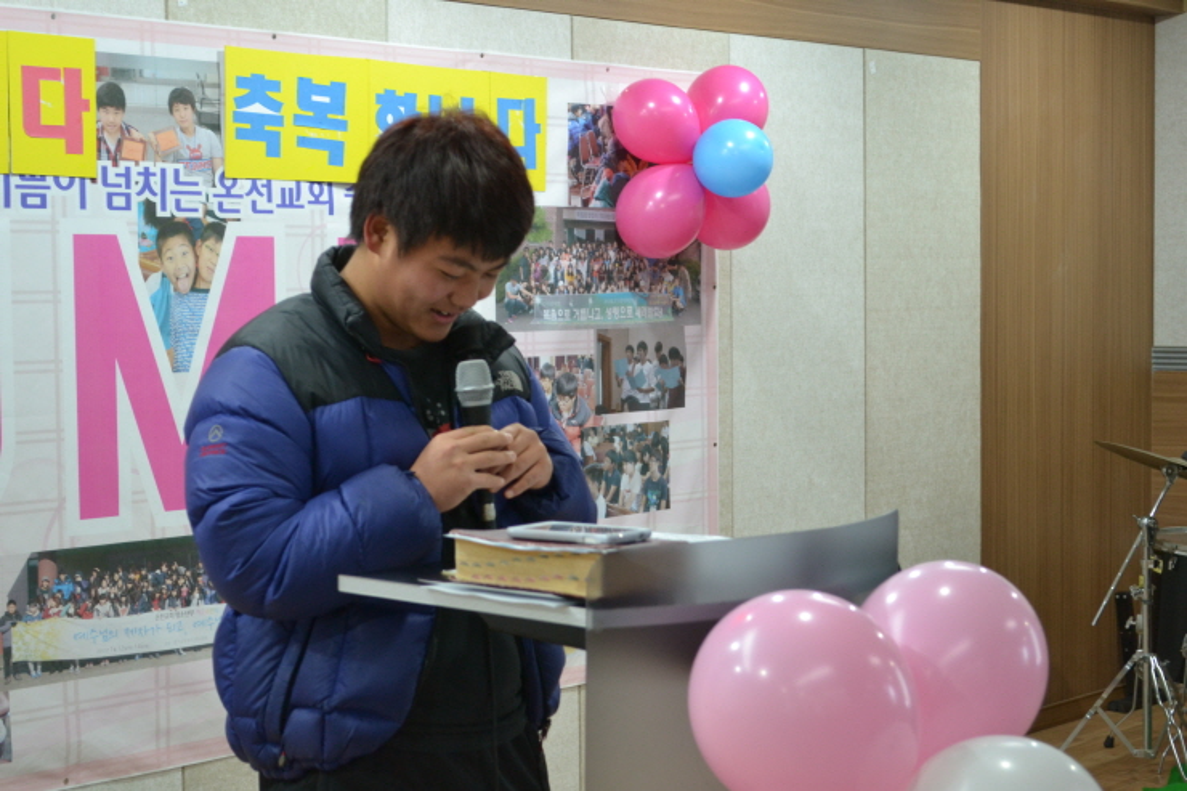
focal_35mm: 66
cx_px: 594
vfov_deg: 20.6
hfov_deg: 30.5
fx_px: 2176
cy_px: 396
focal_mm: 44
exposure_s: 1/20
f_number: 5.3
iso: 800
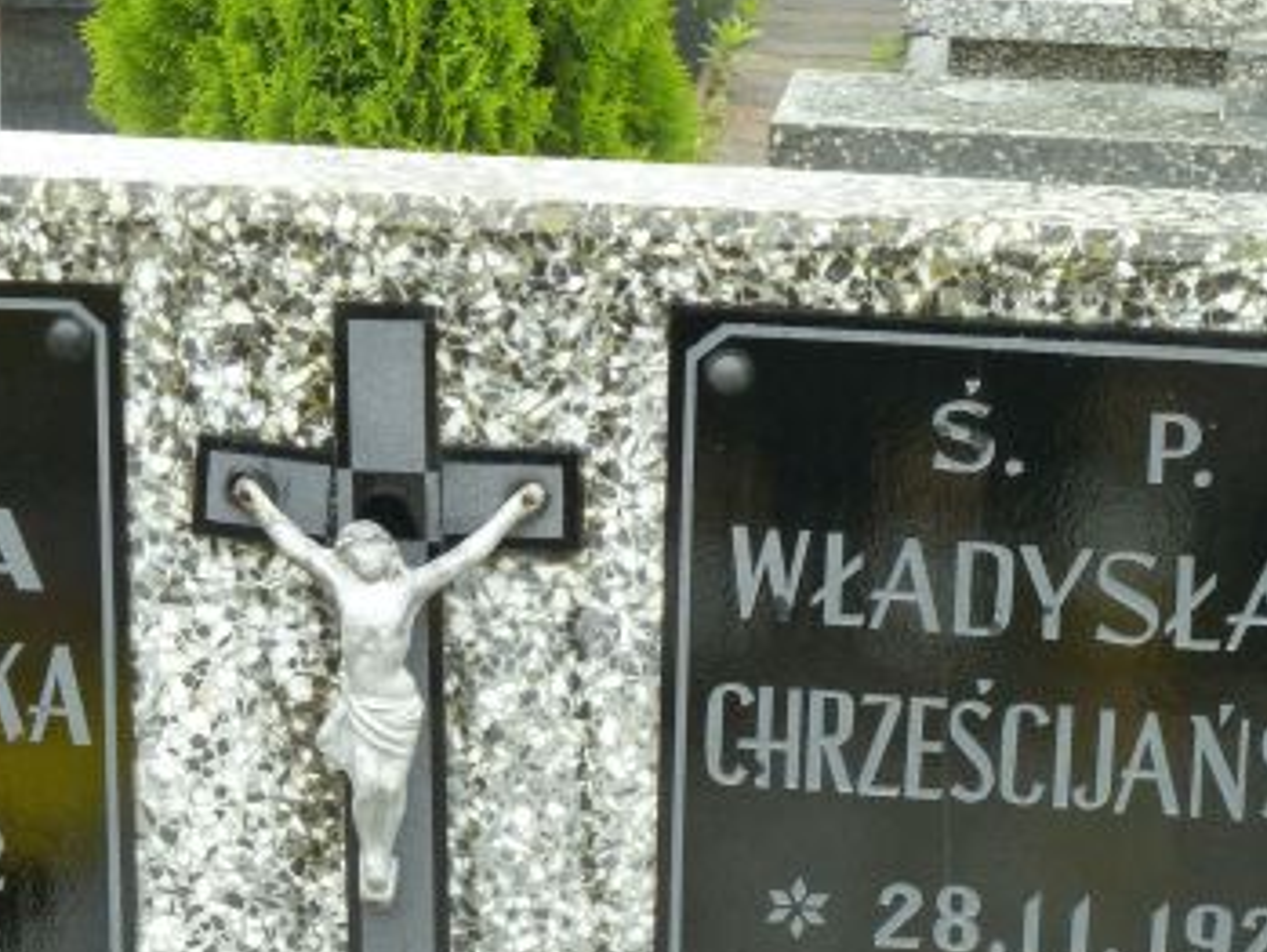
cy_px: 745
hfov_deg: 12.0
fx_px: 6041
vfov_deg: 9.0
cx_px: 465
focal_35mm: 165
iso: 125
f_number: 4.3
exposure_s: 1/40
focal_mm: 14.7
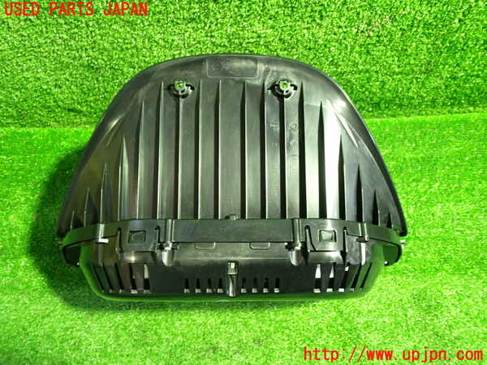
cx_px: 244
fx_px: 422
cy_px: 182
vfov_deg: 46.8
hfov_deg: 60.0
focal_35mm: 30
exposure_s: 1/25
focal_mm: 5.4
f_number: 2.3
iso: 800
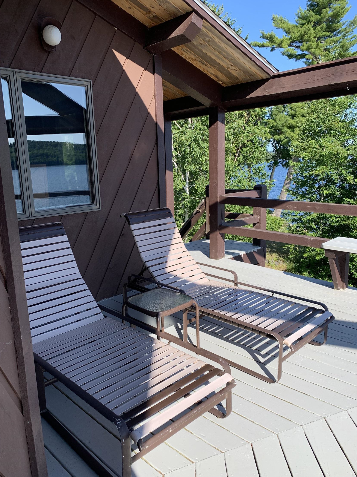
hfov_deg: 51.3
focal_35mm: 27
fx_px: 371
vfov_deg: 65.3
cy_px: 242
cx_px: 172
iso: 25
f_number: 1.8
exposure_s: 1/1001
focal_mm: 4.25
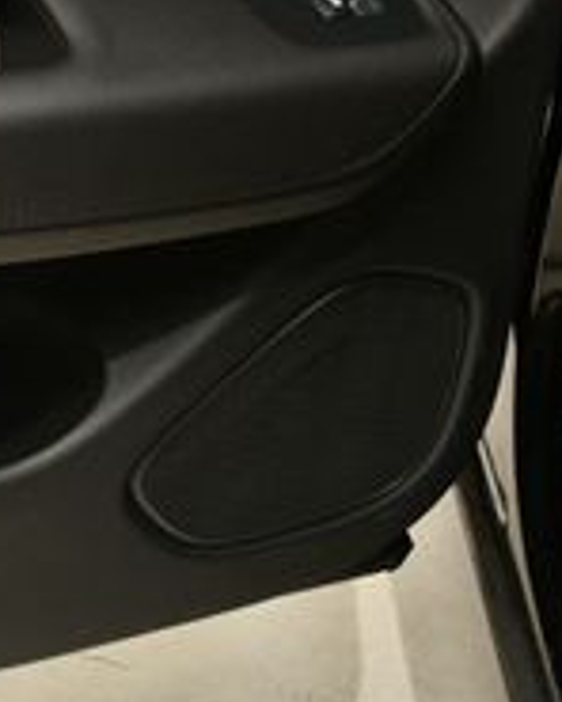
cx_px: -175
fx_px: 2225
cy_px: -57
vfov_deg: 17.4
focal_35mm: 107
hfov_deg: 13.8
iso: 100
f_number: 7.1
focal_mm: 22
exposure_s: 1/160
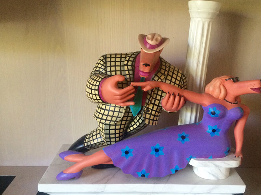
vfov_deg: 40.6
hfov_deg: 52.5
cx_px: 145
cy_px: 110
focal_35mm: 35
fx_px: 264
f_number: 2.2
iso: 160
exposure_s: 1/30
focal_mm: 4.15
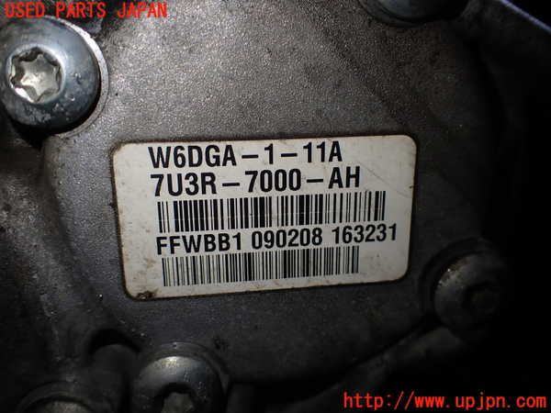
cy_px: 206
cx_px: 276
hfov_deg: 60.0
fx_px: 478
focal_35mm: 30
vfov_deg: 46.8
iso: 125
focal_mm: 5.4
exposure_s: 1/125
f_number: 2.3
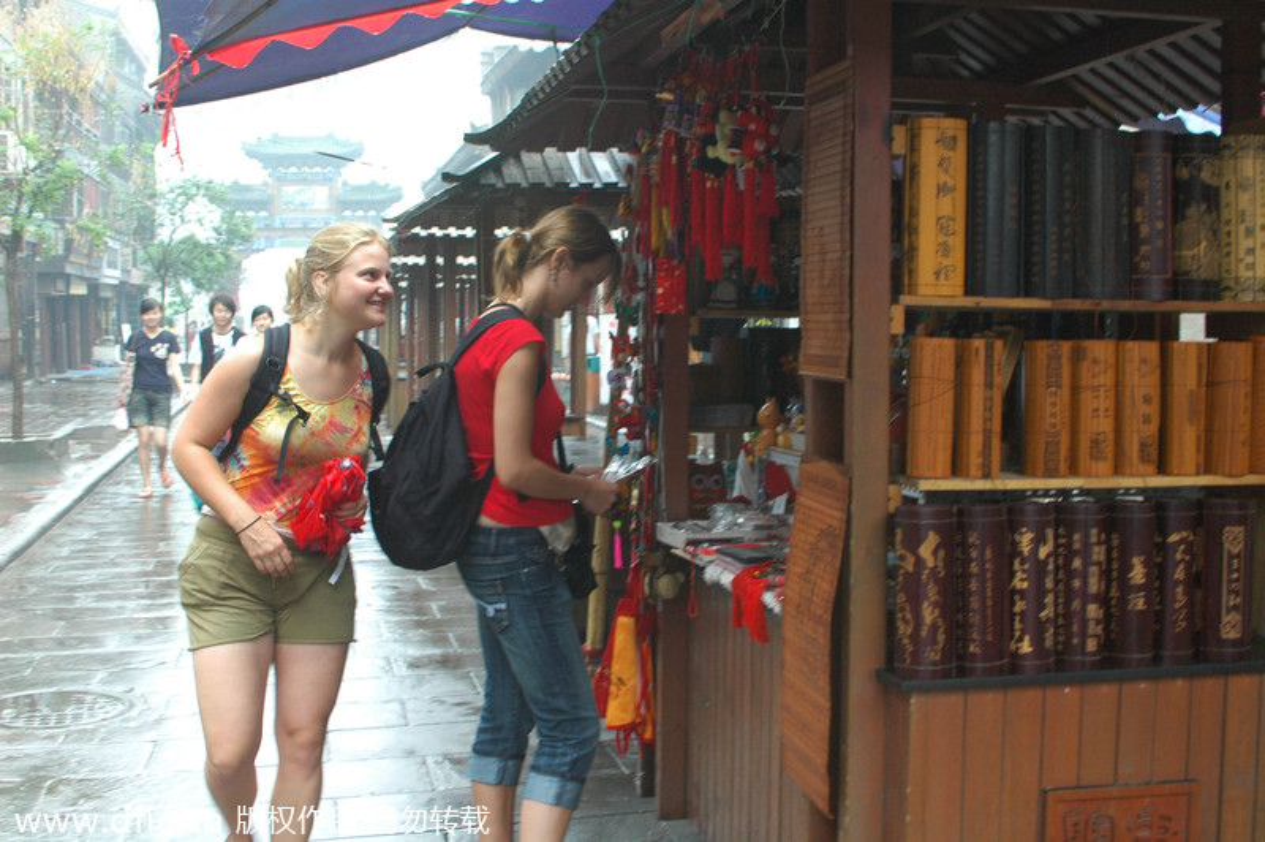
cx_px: 632
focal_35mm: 42
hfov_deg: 46.4
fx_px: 1475
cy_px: 421
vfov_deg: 31.8
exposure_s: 1/40
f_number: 5.6
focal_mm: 28
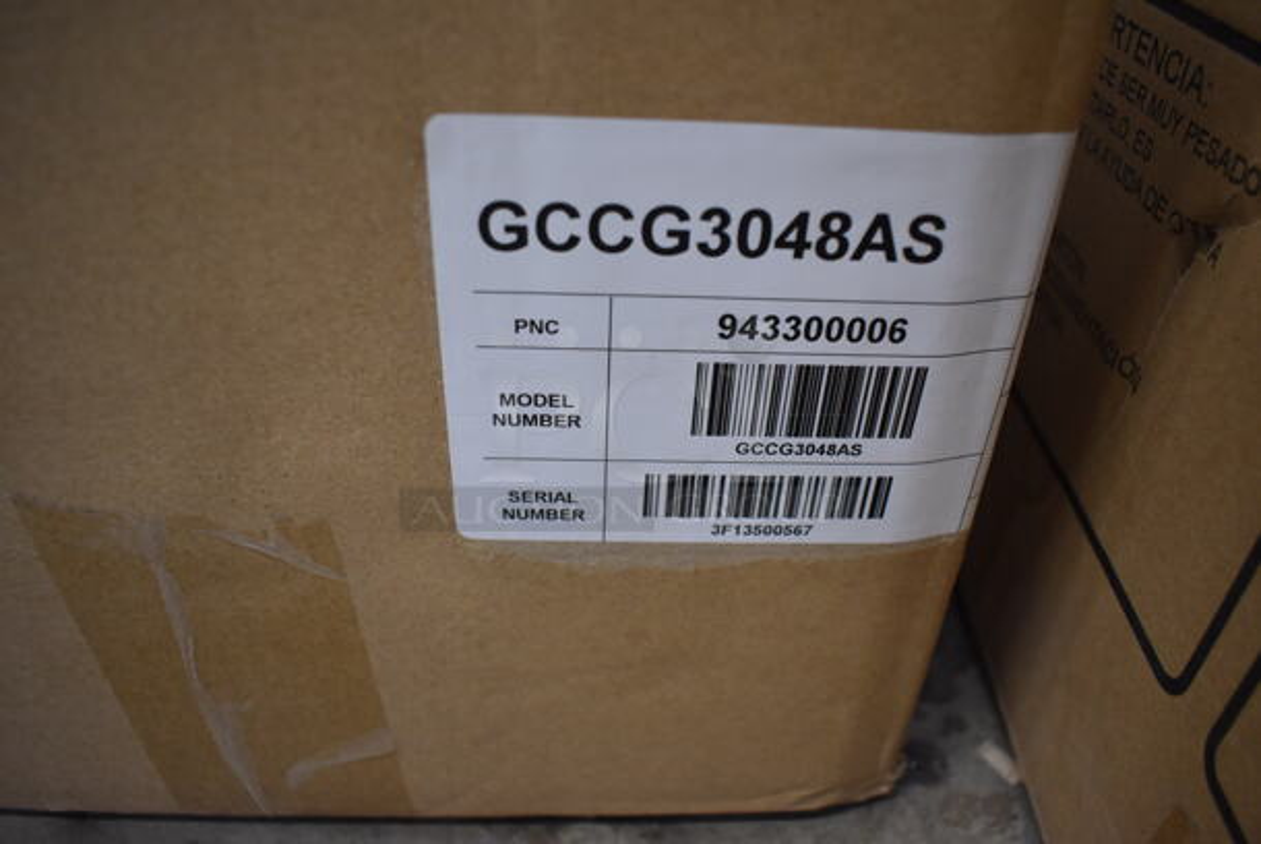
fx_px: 947
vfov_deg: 48.0
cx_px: 630
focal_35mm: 27
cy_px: 422
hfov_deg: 67.3
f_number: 4
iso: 1250
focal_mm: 18
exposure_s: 1/60
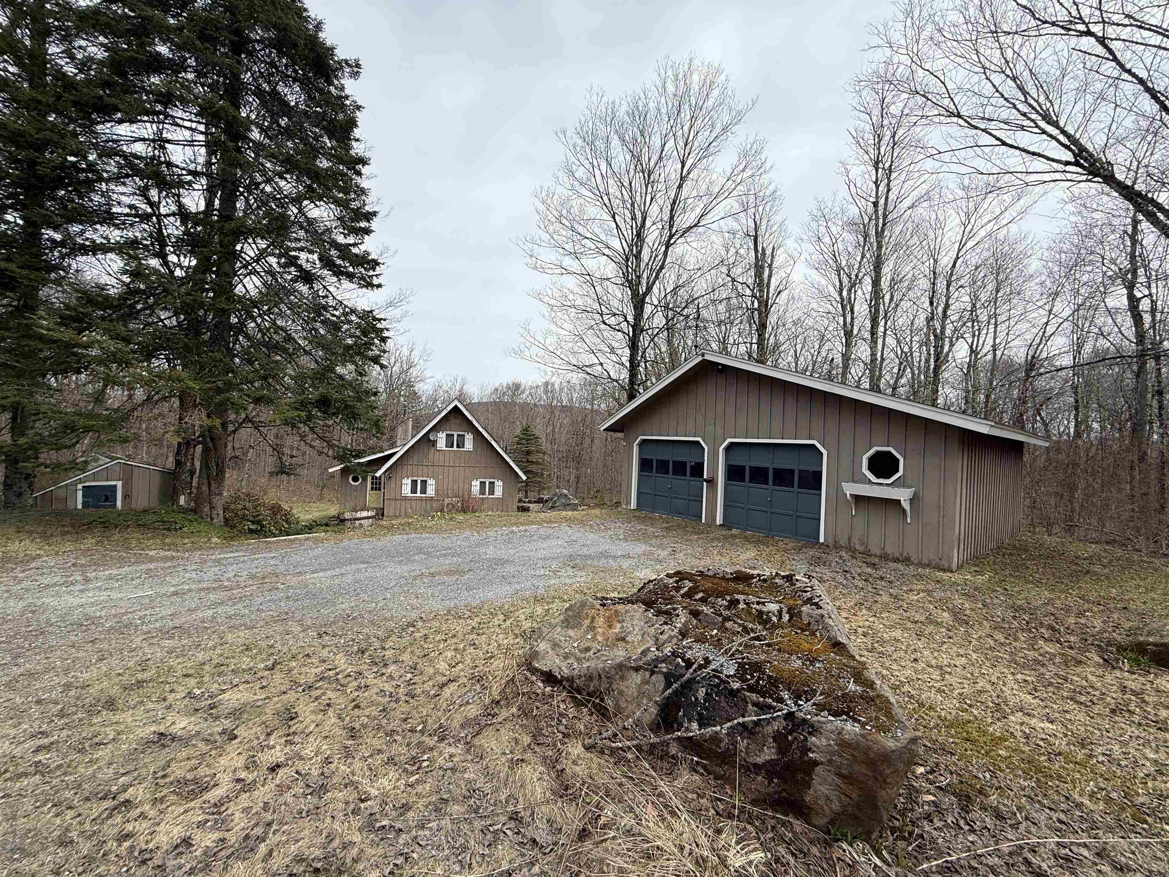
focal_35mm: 14
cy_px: 438
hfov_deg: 102.1
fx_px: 473
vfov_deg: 85.7
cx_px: 584
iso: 50
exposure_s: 1/1745
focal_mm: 2.22
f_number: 2.2
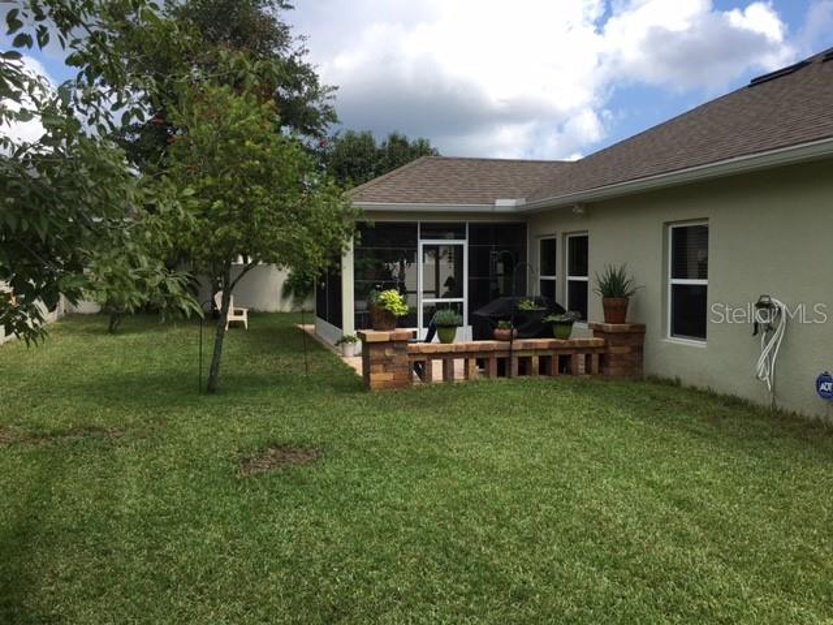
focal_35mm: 29
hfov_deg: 61.7
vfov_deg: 48.2
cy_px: 312
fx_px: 698
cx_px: 416
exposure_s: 1/999
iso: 25
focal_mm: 4.15
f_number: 2.2
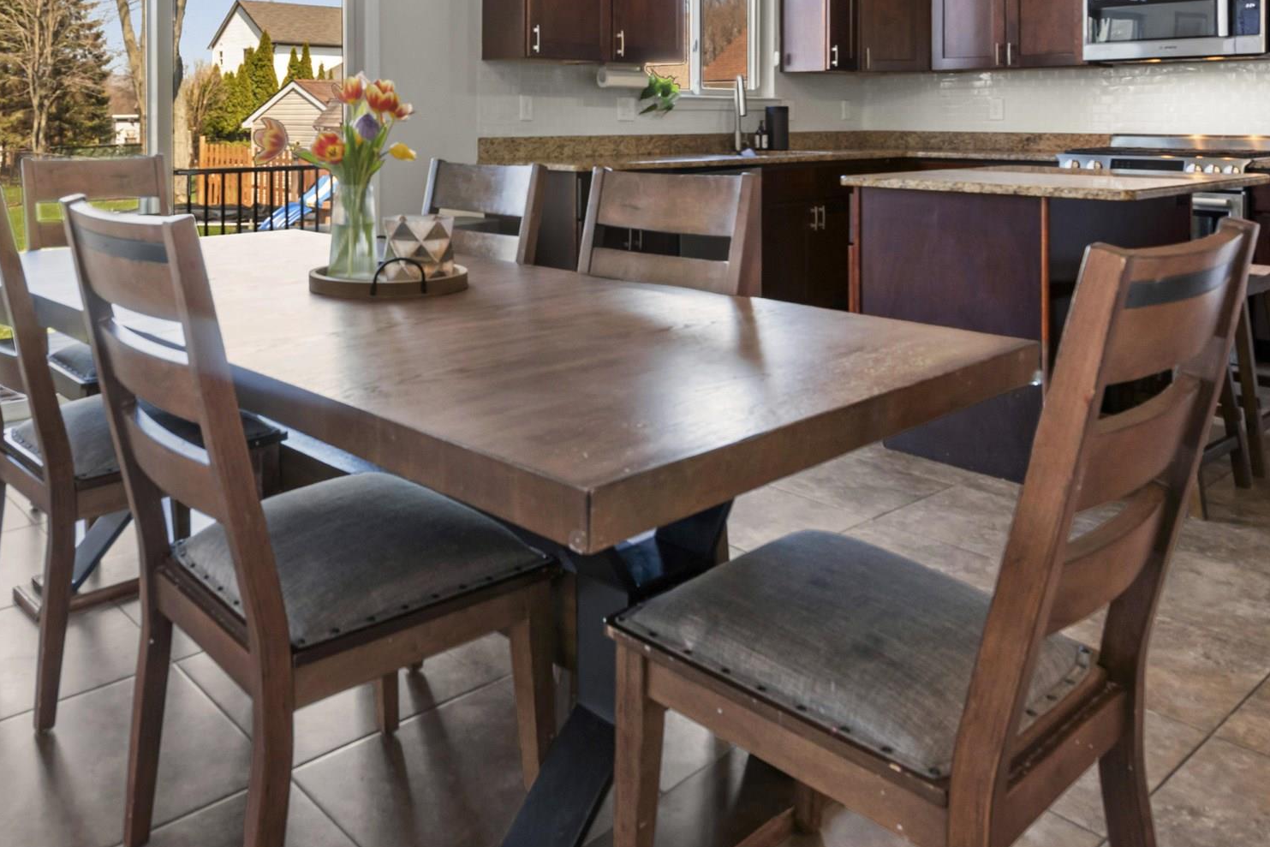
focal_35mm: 29
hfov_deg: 62.3
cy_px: 147
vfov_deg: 42.6
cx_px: 435
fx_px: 1023
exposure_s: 1/8
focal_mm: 14
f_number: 10
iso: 400
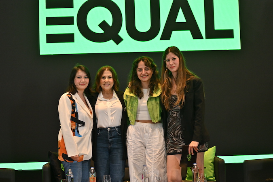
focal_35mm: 70
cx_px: 136
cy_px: 91
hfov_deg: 28.8
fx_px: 531
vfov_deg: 19.5
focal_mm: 70
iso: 1600
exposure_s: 1/160
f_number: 3.5
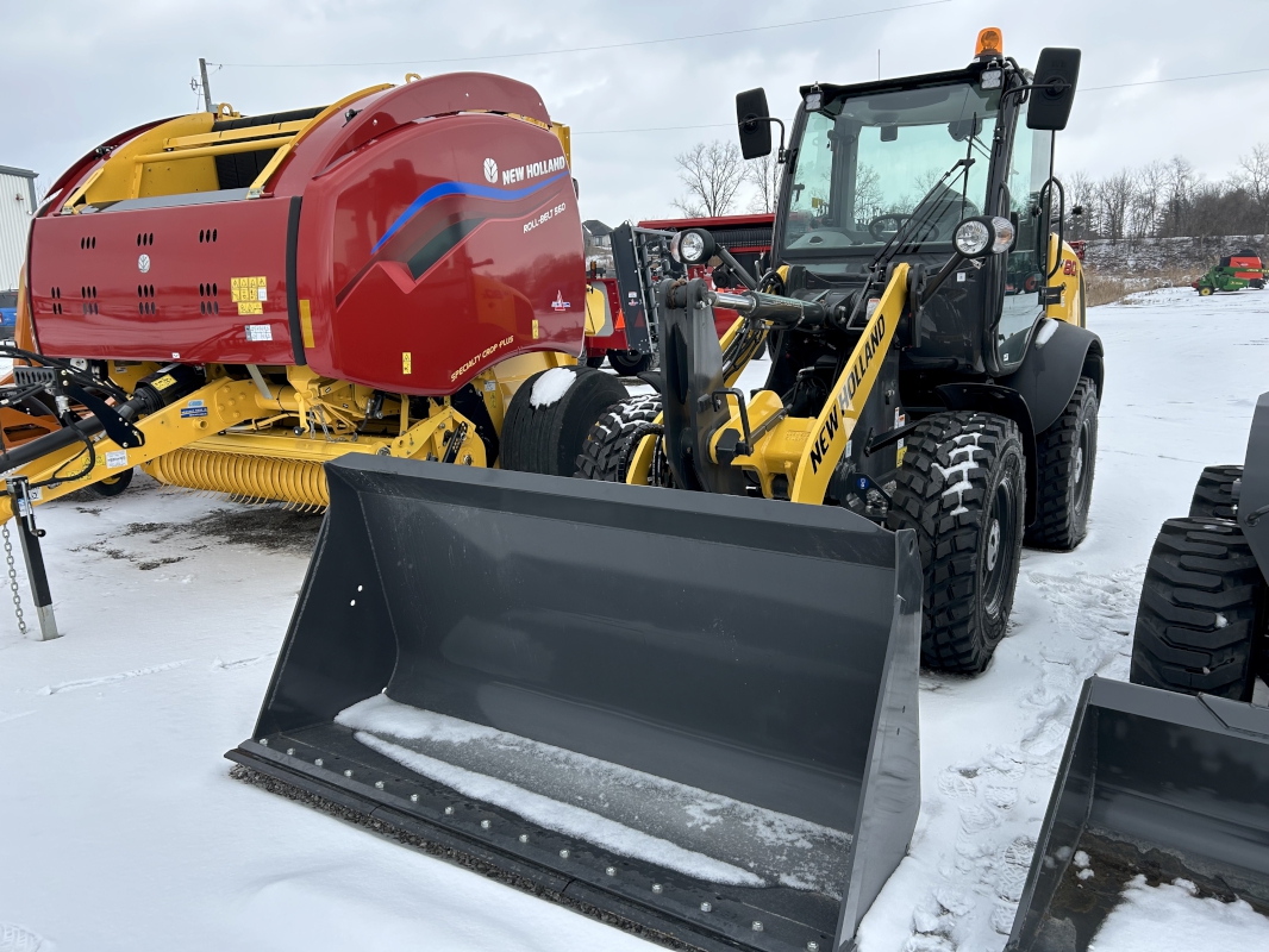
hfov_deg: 67.3
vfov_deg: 53.1
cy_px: 476
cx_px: 634
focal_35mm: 26
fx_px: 953
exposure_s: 1/1553
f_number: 1.5
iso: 50
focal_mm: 5.7
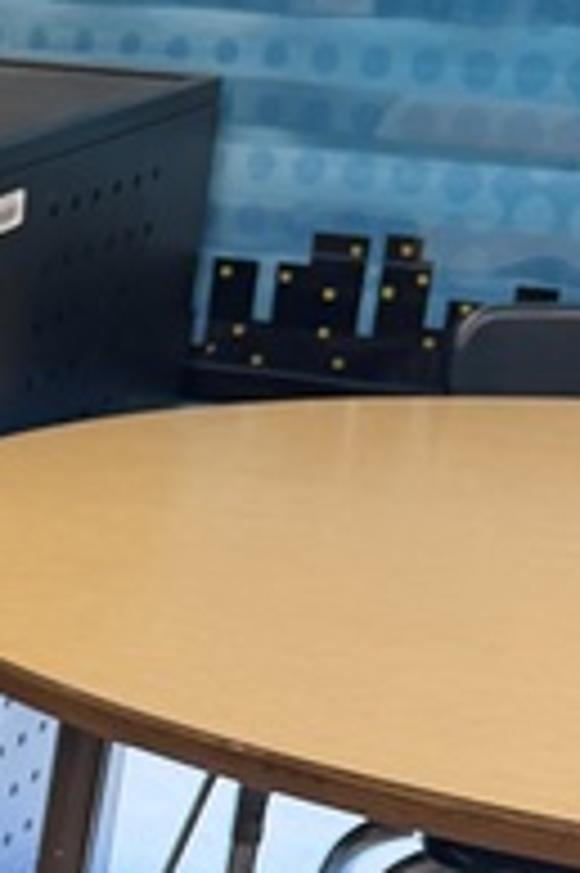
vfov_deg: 15.2
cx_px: -1052
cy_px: 936
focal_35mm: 132
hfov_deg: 8.8
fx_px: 3195
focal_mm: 6.76
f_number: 1.78
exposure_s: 1/60
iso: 100
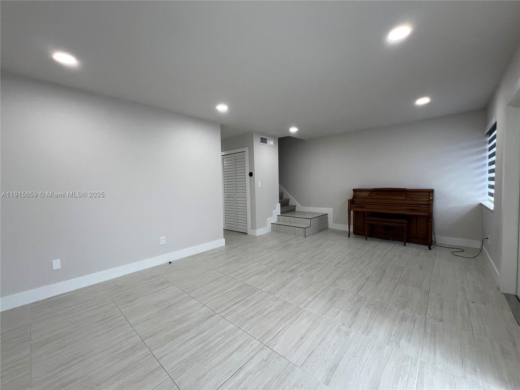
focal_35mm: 13
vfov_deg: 89.9
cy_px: 195
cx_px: 260
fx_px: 195
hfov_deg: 106.2
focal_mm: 1.57
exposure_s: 1/120
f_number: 1.8
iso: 125
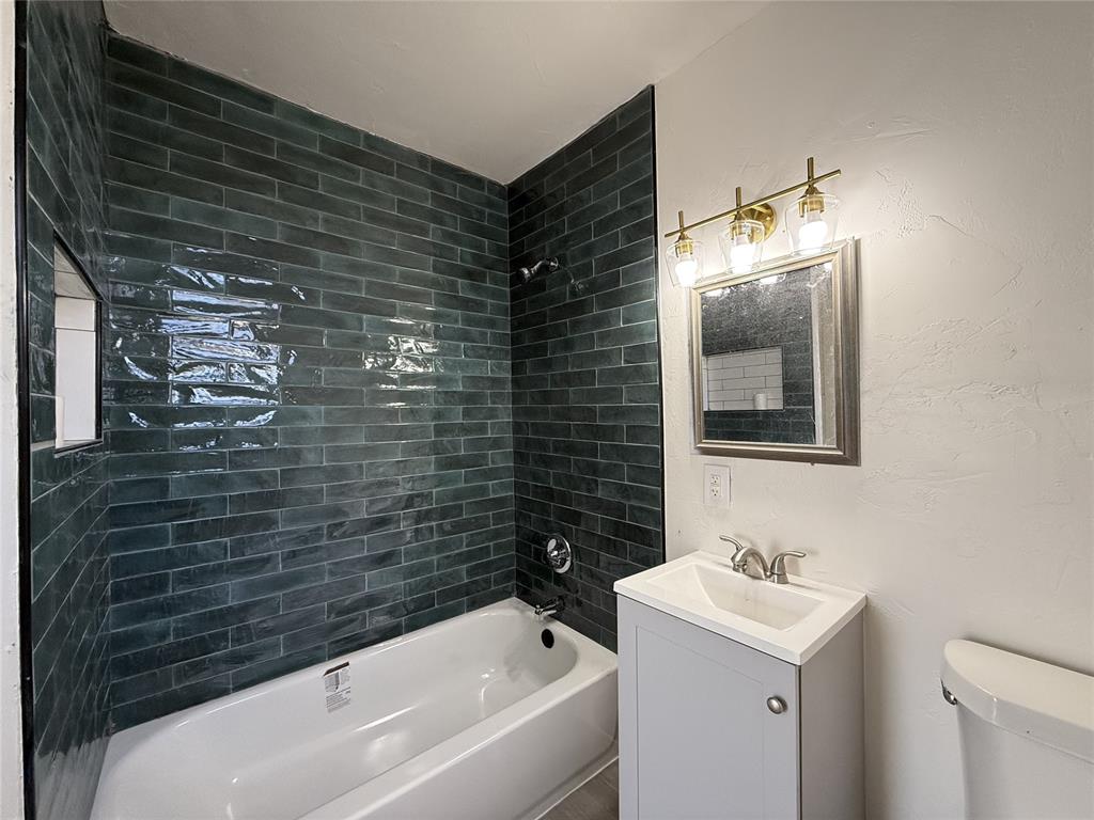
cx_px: 547
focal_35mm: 14
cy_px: 410
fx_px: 442
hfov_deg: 102.1
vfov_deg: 85.7
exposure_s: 1/120
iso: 160
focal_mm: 2.22
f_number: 2.2
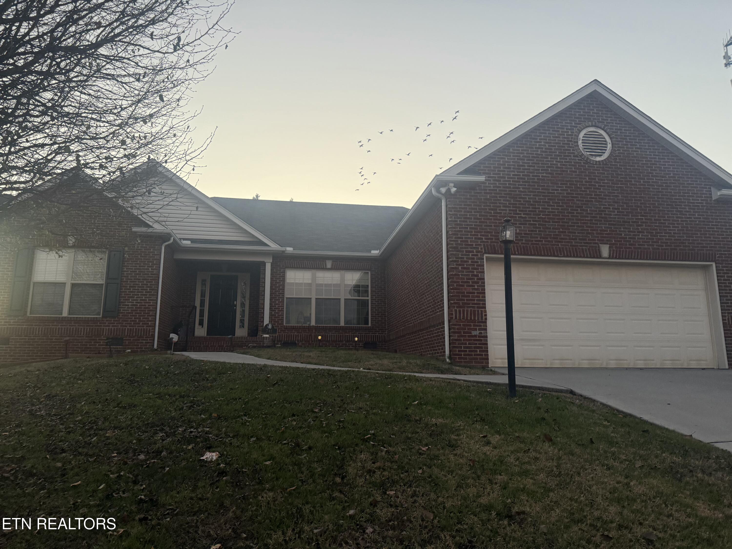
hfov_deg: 71.6
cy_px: 274
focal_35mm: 24
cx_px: 366
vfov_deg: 56.8
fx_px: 508
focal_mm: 6.76
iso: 200
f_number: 1.78
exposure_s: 1/98
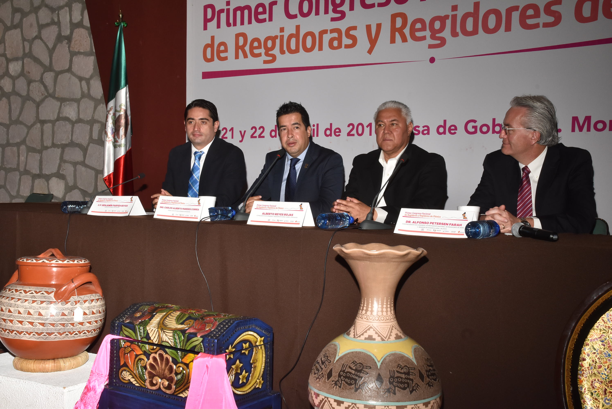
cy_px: 204
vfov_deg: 29.0
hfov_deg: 42.3
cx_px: 306
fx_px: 791
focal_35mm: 46
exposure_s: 1/200
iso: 800
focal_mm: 31
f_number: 18
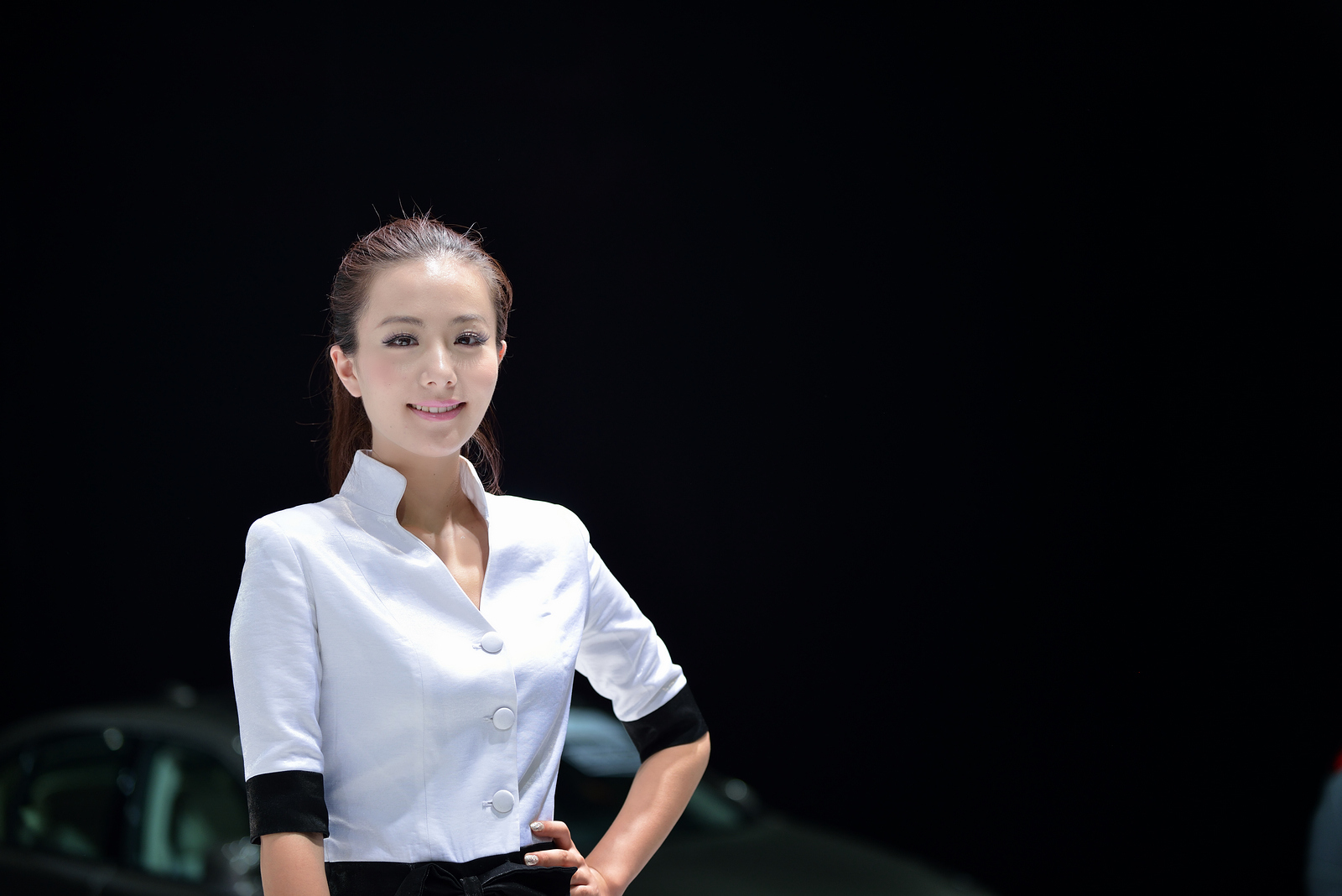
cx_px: 671
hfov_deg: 22.6
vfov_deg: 15.2
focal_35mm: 90
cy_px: 448
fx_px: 3356
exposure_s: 1/640
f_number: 2.8
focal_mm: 90
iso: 400
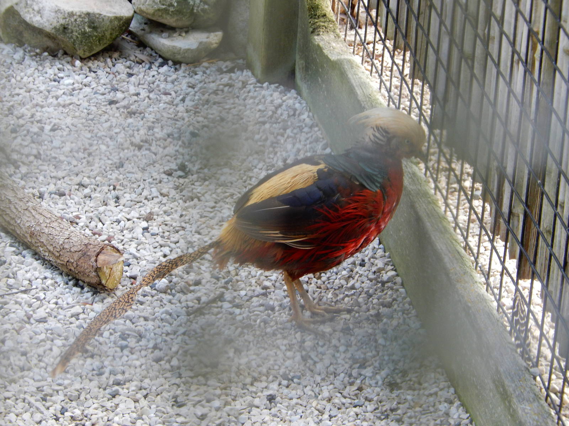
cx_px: 284
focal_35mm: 215
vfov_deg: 6.9
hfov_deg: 9.2
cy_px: 213
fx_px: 3534
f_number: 5.8
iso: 220
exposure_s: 1/30
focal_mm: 38.6
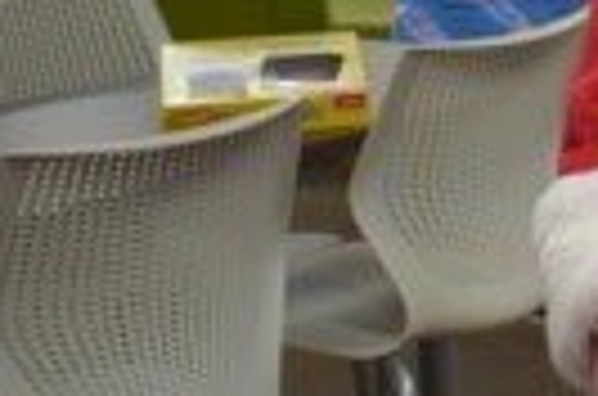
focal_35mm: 163
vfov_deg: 8.3
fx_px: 2701
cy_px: -72
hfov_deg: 11.3
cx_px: 1232
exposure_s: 1/60
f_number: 4
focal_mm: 24
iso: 640
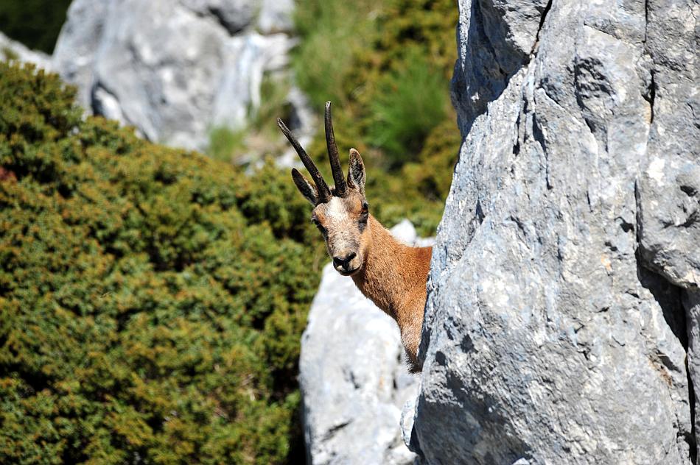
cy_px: 232
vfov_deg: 2.7
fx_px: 9715
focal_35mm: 500
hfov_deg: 4.1
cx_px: 350
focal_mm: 500
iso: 400
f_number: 13
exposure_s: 1/640
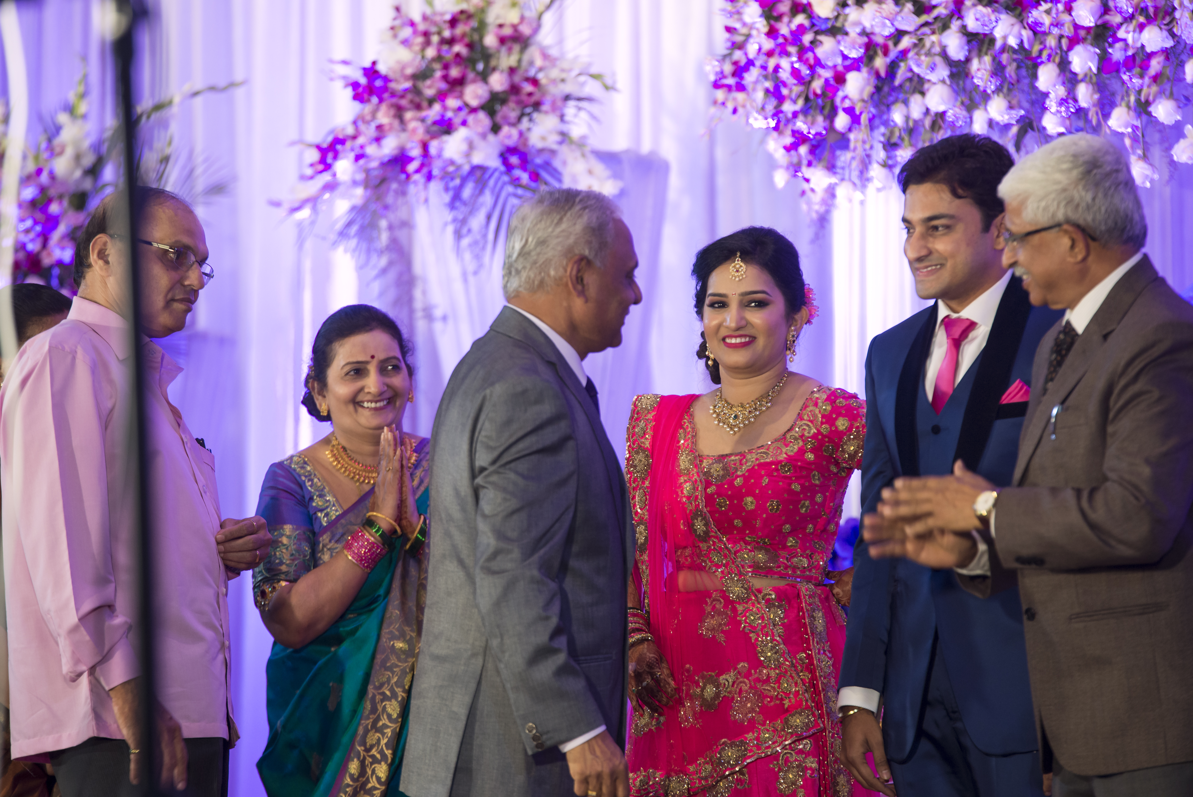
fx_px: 6630
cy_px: 398
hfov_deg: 10.3
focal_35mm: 200
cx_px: 596
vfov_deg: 6.9
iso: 1000
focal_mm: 200
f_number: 4
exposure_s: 1/200
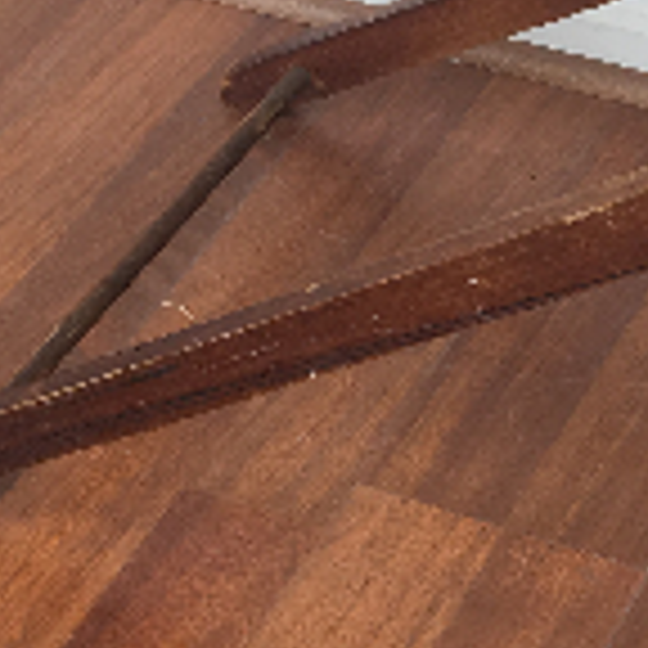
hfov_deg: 14.2
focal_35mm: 114
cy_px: -36
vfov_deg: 15.0
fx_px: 2414
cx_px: 986
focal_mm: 4.15
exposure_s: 1/50
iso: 32
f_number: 2.2
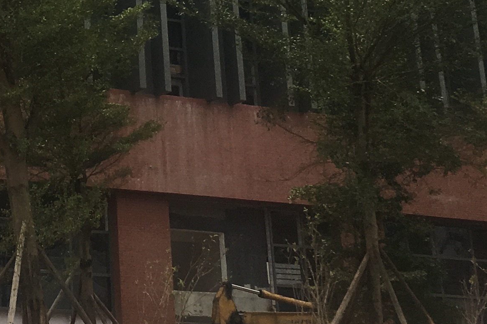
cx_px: -22
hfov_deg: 18.8
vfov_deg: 12.6
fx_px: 1420
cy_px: -110
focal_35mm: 105
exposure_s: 1/1508
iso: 25
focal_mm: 4.15
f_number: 2.2
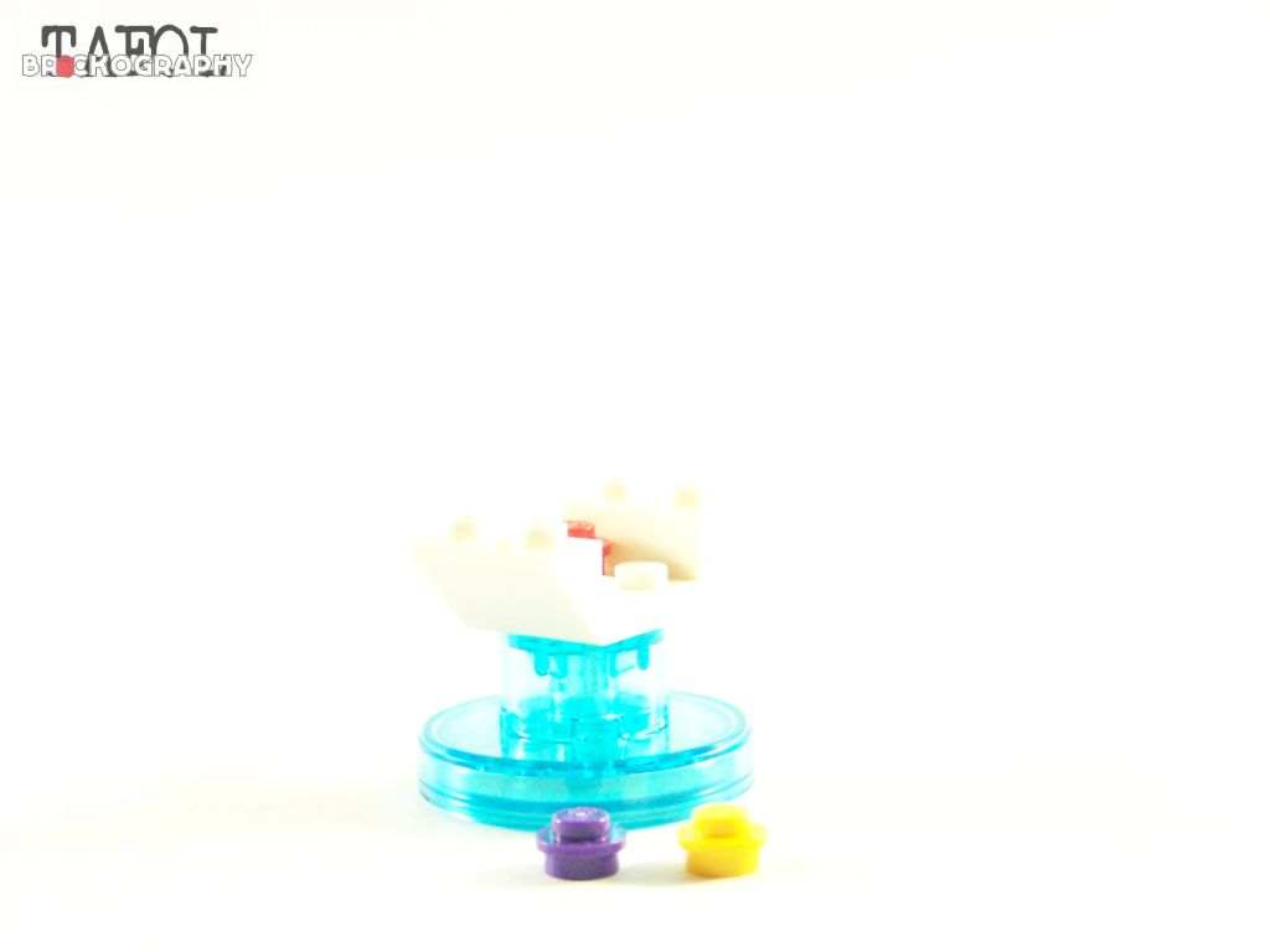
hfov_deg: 26.0
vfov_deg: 19.6
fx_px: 2752
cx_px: 635
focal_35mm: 75
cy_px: 476
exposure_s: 1/45
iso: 400
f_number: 3.2
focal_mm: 12.4
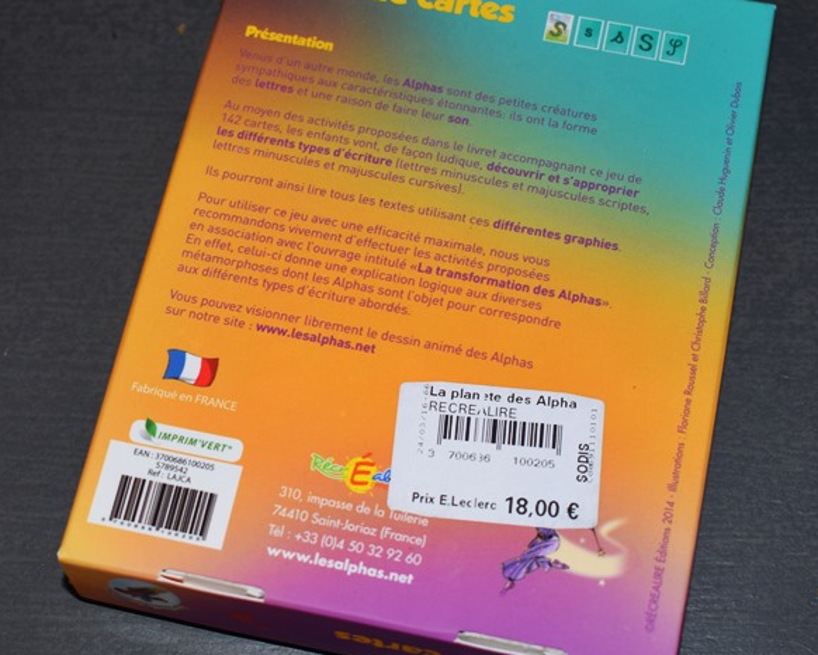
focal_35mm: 72
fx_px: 1739
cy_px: 323
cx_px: 395
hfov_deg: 26.5
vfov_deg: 21.3
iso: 200
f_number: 4.2
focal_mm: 29
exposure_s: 1/80
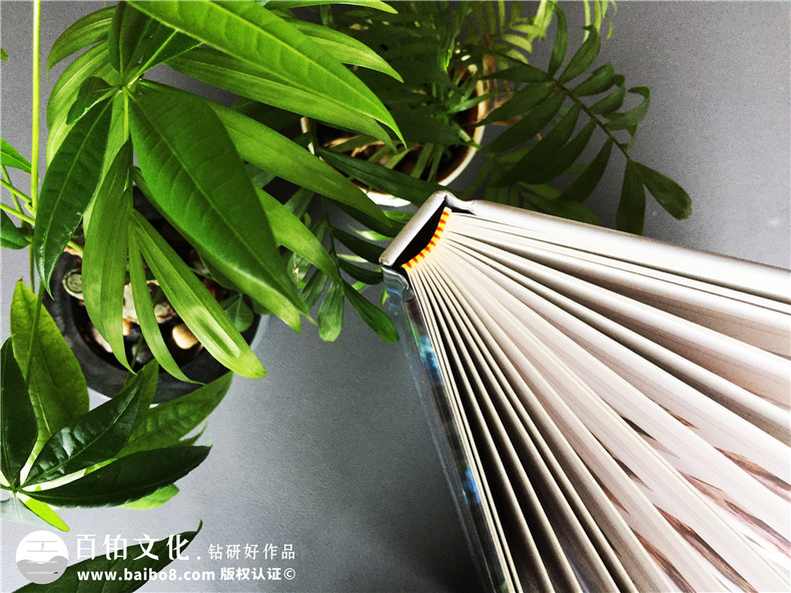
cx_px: 396
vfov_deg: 48.2
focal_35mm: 29
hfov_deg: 61.7
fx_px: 662
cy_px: 296
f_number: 2.2
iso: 80
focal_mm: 4.15
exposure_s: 1/33
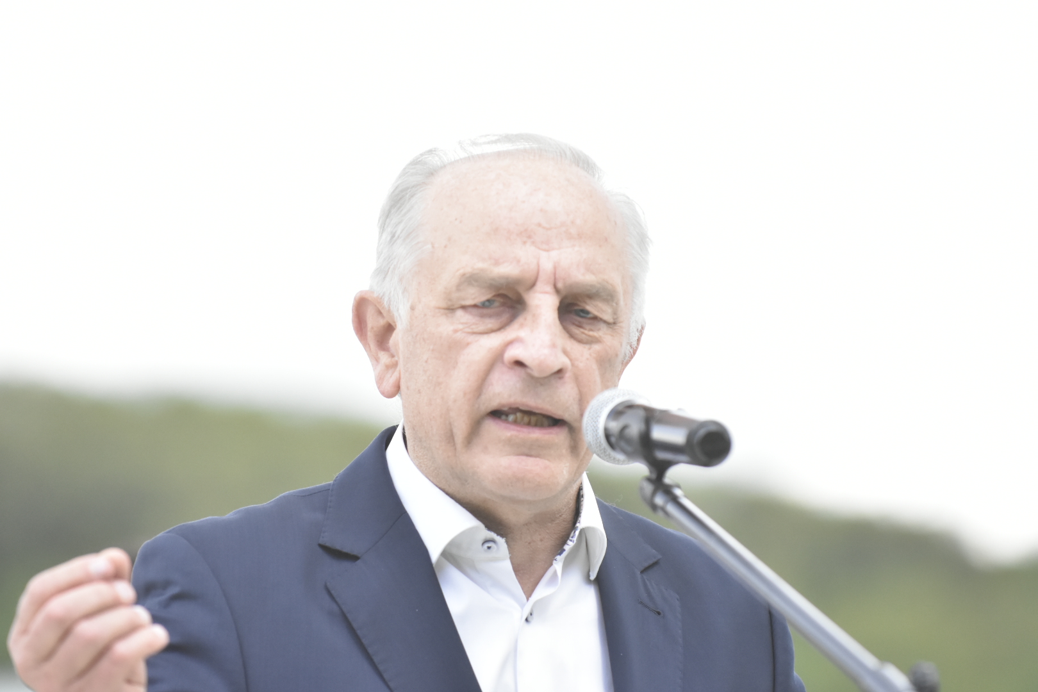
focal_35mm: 300
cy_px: 346
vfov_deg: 4.6
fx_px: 8649
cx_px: 519
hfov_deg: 6.9
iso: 2200
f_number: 2.8
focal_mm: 200
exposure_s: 1/8000
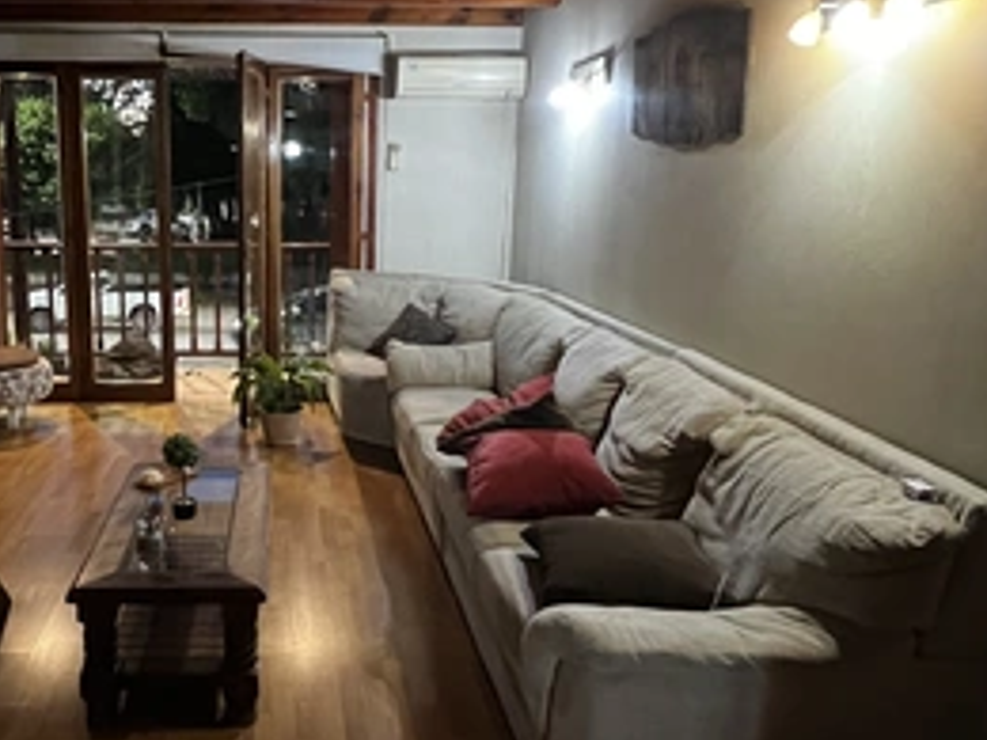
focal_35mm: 22
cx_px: 315
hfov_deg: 73.6
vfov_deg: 61.0
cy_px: 342
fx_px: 627
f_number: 1.8
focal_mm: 1.57
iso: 1000
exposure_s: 1/33
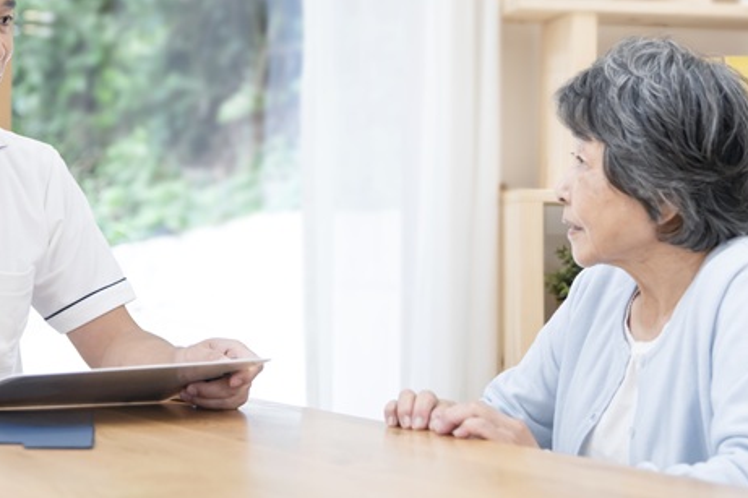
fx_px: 1765
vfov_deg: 16.0
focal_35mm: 85
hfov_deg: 23.8
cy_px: 119
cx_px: 258
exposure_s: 1/250
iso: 1250
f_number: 2.8
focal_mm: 49
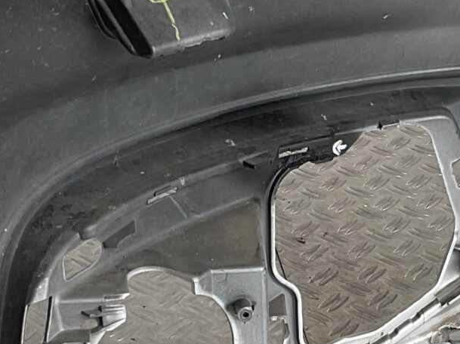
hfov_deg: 16.0
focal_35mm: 122
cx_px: 369
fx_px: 1620
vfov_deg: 12.1
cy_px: 283
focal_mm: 3
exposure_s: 1/100
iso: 20
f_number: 1.8
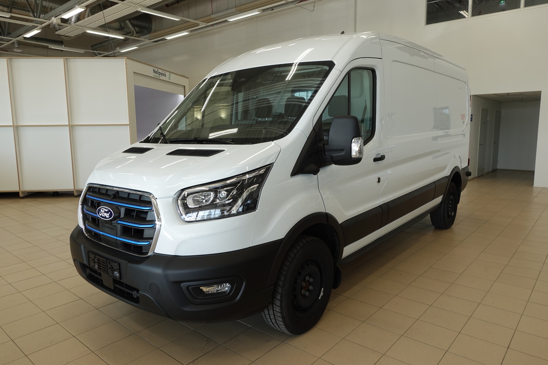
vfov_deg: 53.1
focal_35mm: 24
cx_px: 274
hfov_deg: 73.7
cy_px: 182
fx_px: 365
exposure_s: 1/80
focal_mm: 9.4
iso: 125
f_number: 3.5
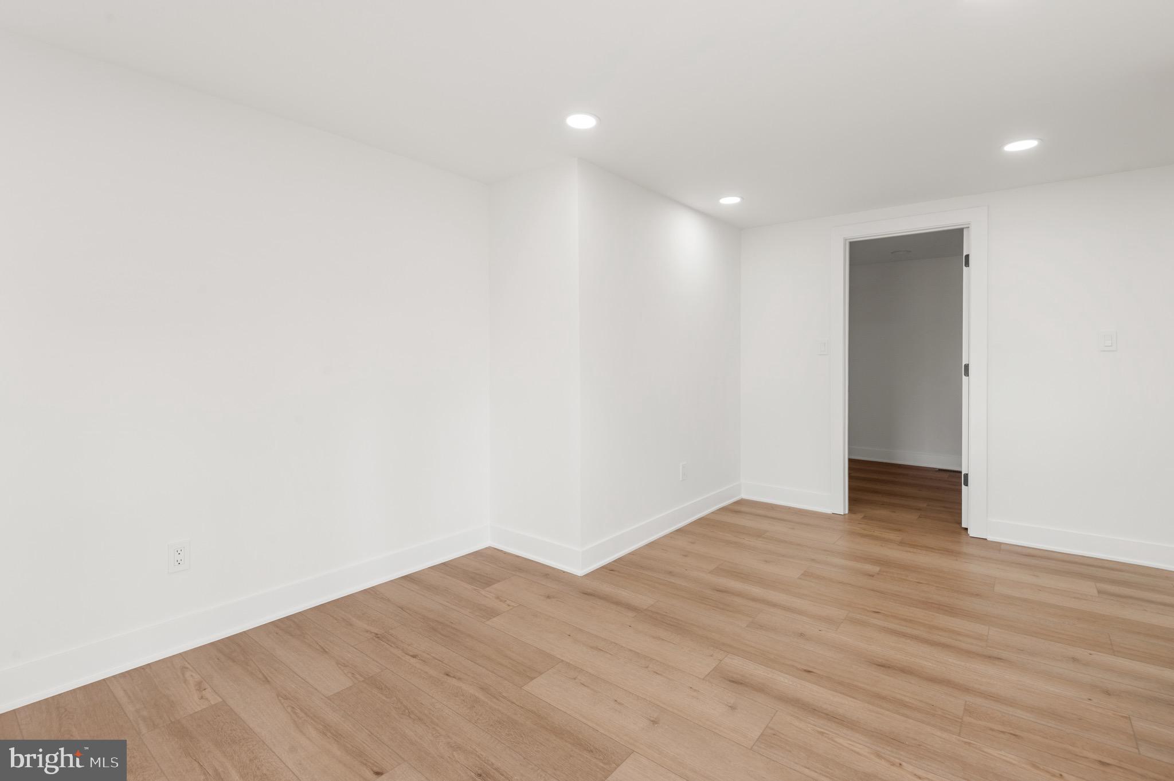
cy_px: 390
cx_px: 587
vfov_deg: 73.7
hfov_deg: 96.8
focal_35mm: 16
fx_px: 521
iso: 200
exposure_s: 1/15
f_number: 8
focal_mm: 16
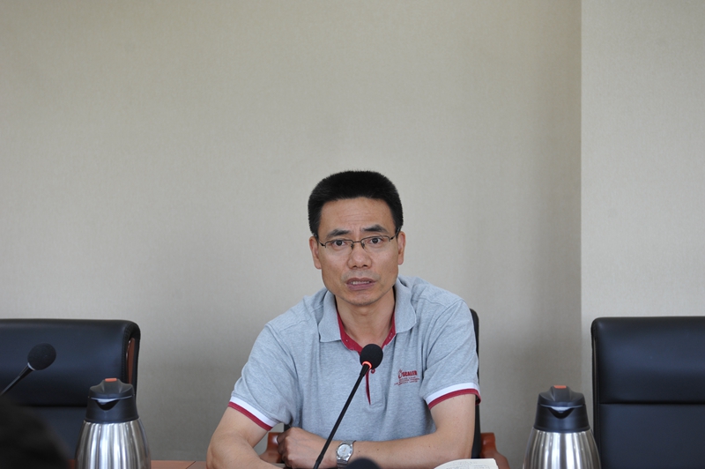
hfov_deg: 28.9
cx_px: 352
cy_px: 234
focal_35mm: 70
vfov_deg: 19.4
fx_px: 1370
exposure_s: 1/50
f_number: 5
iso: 500
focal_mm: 70
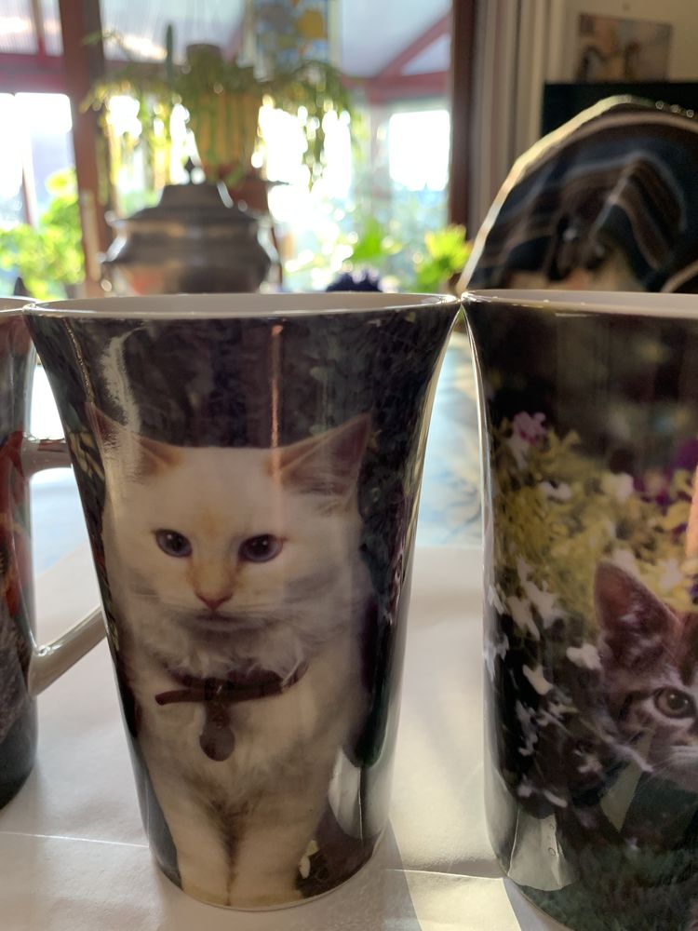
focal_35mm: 26
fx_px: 699
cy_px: 466
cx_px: 349
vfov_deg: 67.3
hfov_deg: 53.1
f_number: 1.8
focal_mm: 4.25
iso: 125
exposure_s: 1/60
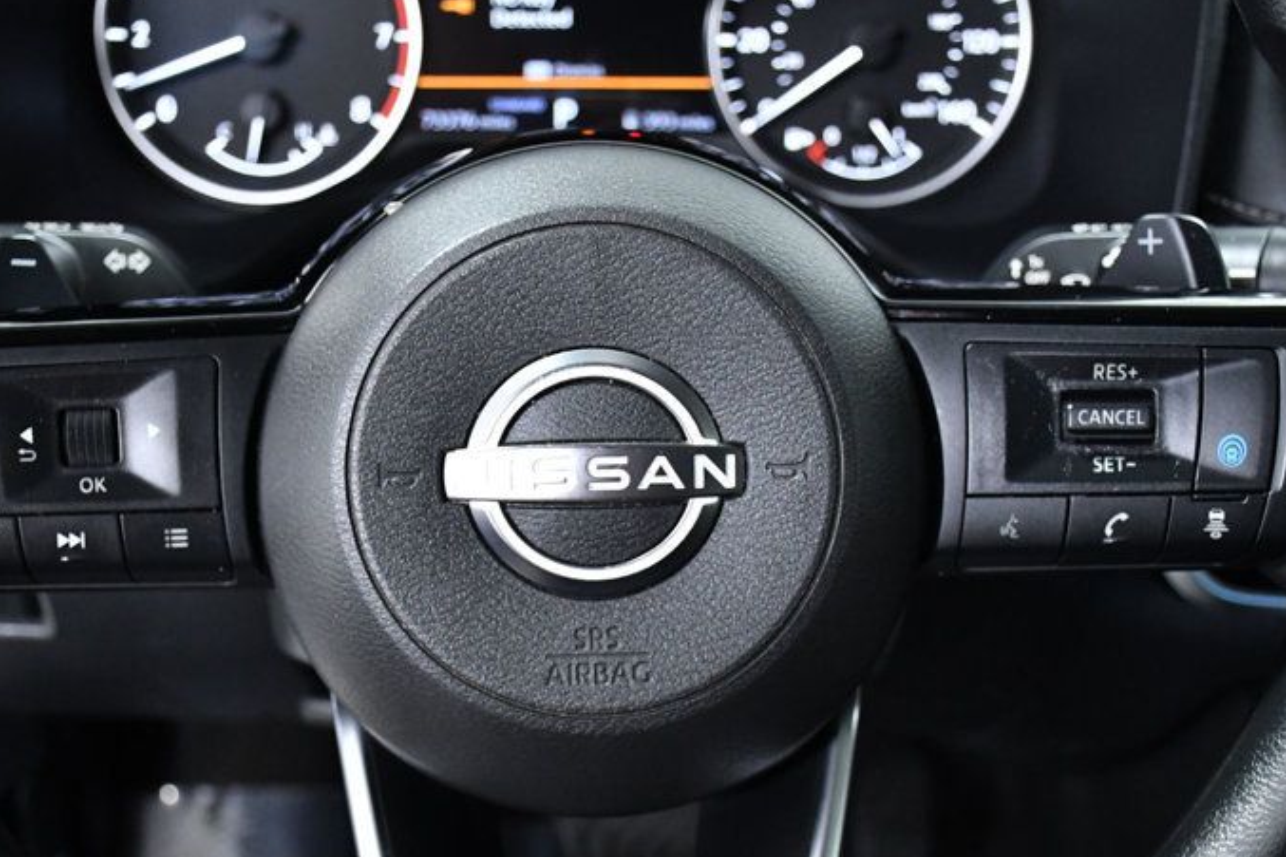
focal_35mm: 59
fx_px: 2107
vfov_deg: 22.8
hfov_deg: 33.9
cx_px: 602
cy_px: 637
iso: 2500
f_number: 4.5
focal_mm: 26
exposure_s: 1/80
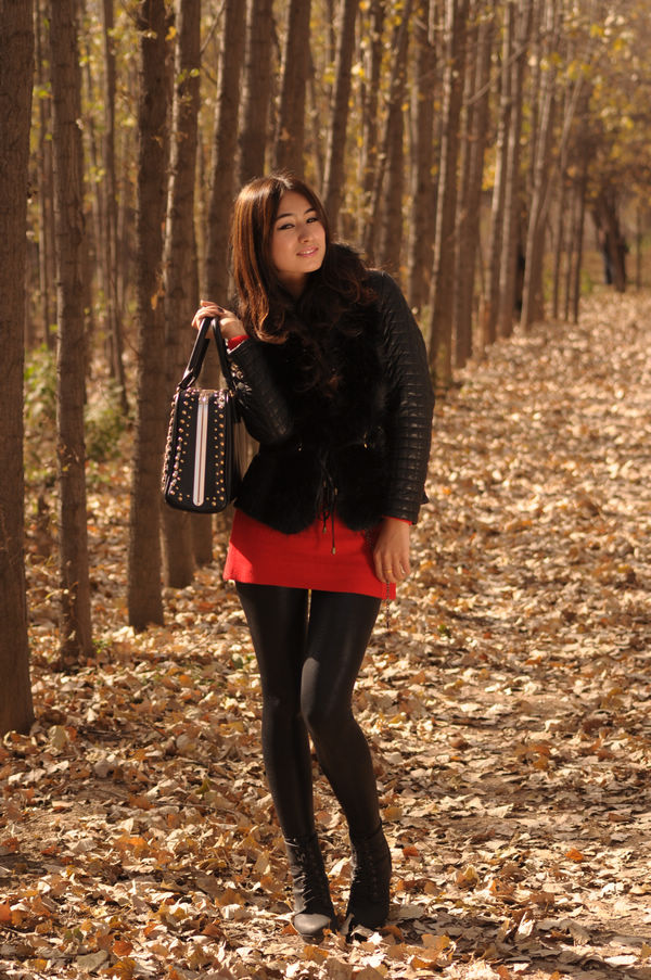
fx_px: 2854
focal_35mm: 105
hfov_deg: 13.0
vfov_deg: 19.5
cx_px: 326
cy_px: 490
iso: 200
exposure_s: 1/640
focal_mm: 70
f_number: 4
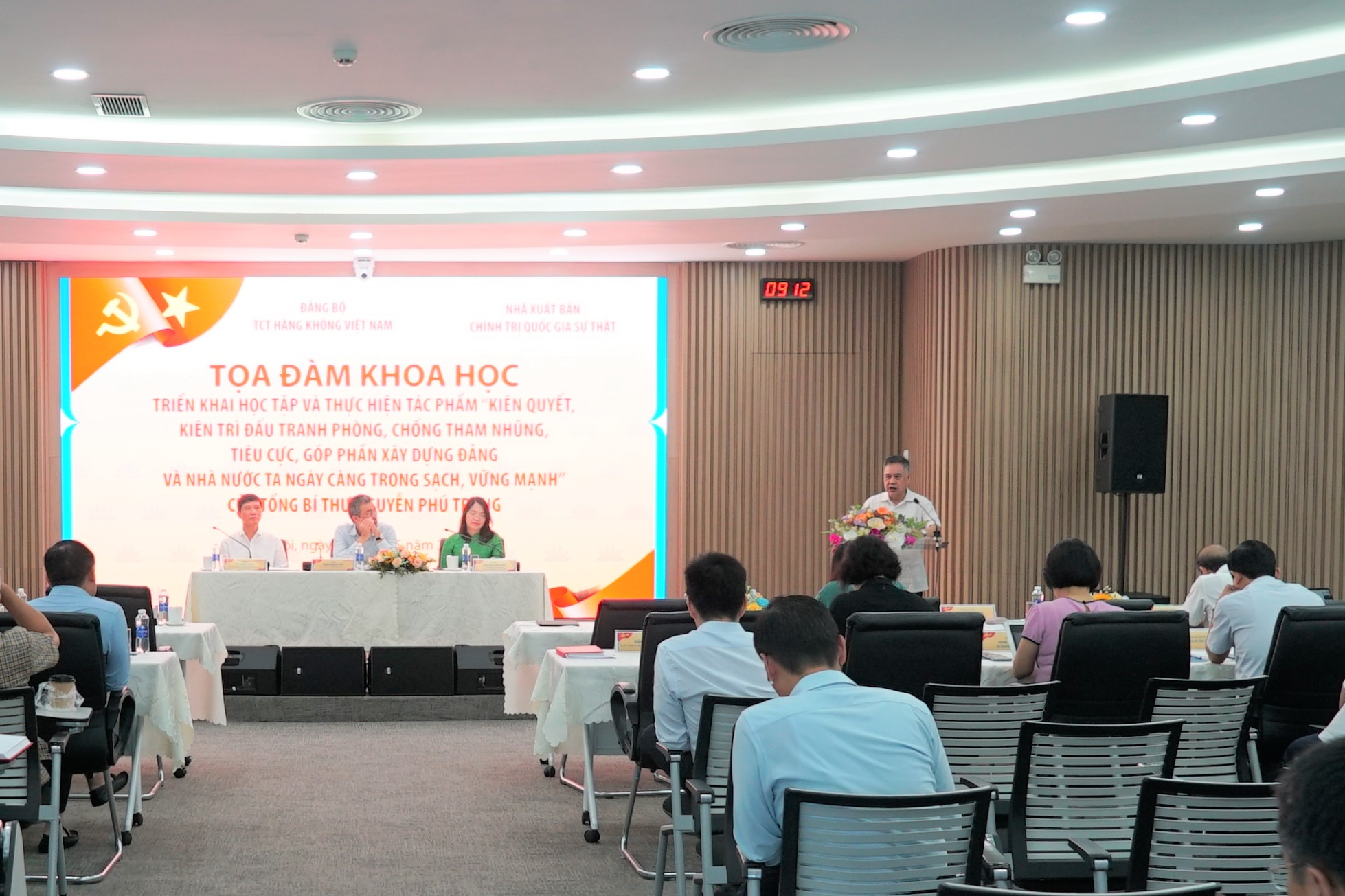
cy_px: 601
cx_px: 416
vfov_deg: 25.8
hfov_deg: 37.6
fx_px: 1942
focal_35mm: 52
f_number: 4
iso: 500
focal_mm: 24
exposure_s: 1/100
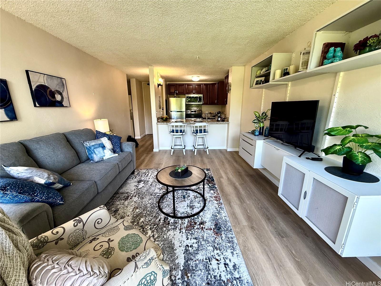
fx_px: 154
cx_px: 190
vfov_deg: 85.7
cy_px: 143
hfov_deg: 102.1
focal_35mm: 14
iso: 160
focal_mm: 2.22
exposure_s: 1/120
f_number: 2.2
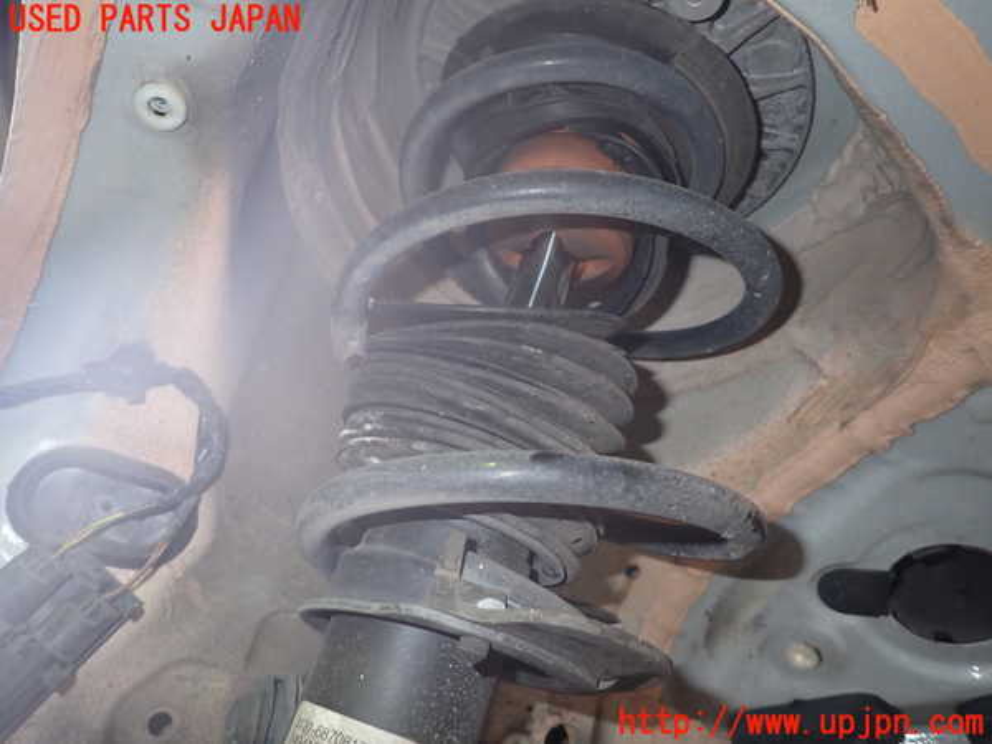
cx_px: 496
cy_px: 372
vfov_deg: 54.9
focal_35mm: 25
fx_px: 716
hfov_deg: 69.4
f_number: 2
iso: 200
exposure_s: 1/30
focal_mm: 4.5
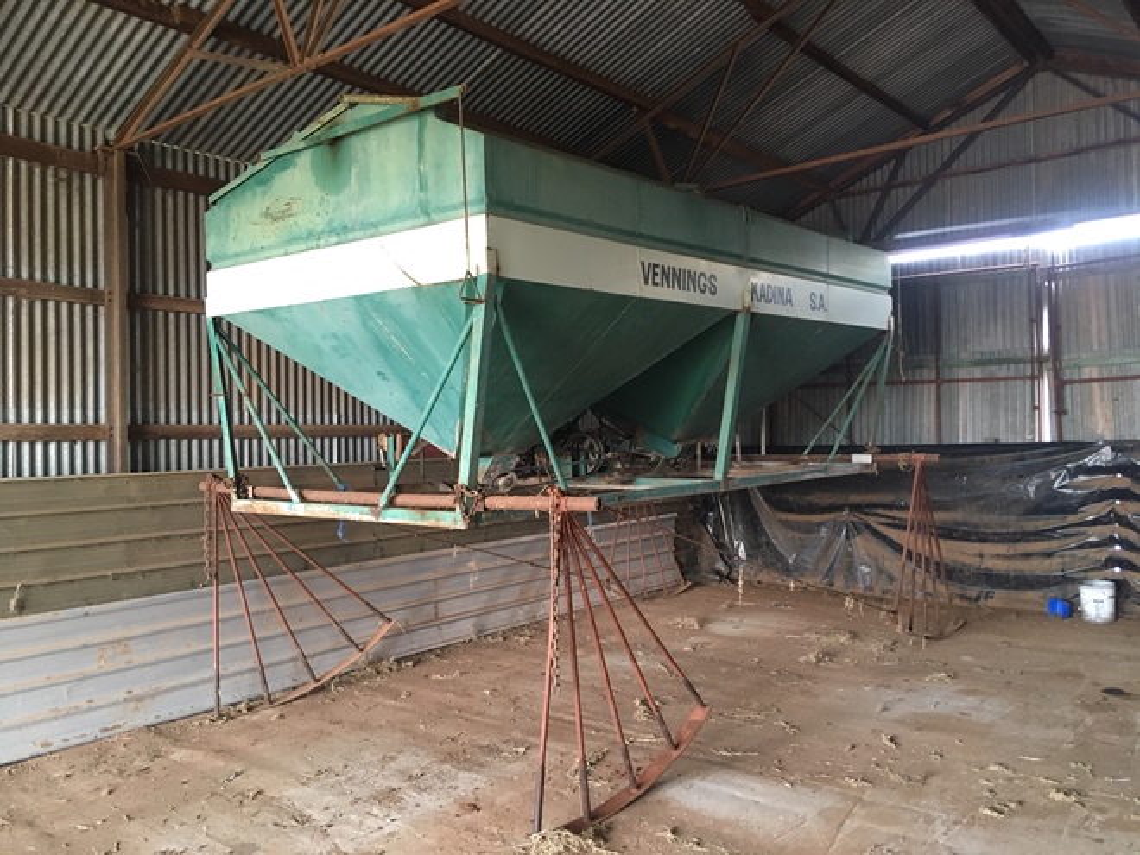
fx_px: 955
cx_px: 570
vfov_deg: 48.2
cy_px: 428
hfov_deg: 61.7
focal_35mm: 29
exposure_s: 1/33
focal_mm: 4.15
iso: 200
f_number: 2.2
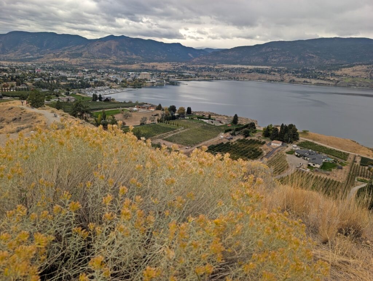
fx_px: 259
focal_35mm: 24
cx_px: 186
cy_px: 140
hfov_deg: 71.5
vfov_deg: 56.9
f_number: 1.68
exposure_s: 1/339
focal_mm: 6.9
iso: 18
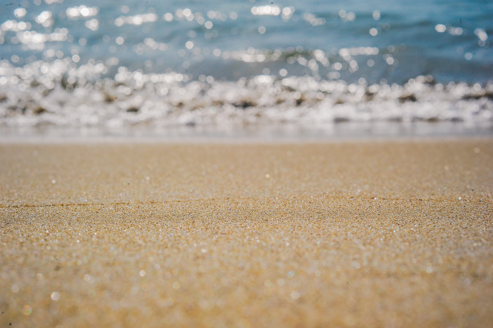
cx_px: 246
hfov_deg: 23.9
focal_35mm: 85
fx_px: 1163
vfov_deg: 16.1
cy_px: 164
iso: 200
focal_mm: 85
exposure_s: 1/640
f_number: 16
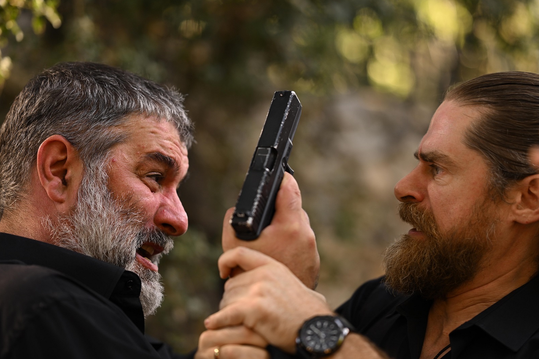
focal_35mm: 88
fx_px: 1317
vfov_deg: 15.5
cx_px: 266
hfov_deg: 23.1
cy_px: 184
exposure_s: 1/200
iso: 100
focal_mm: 85
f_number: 1.8
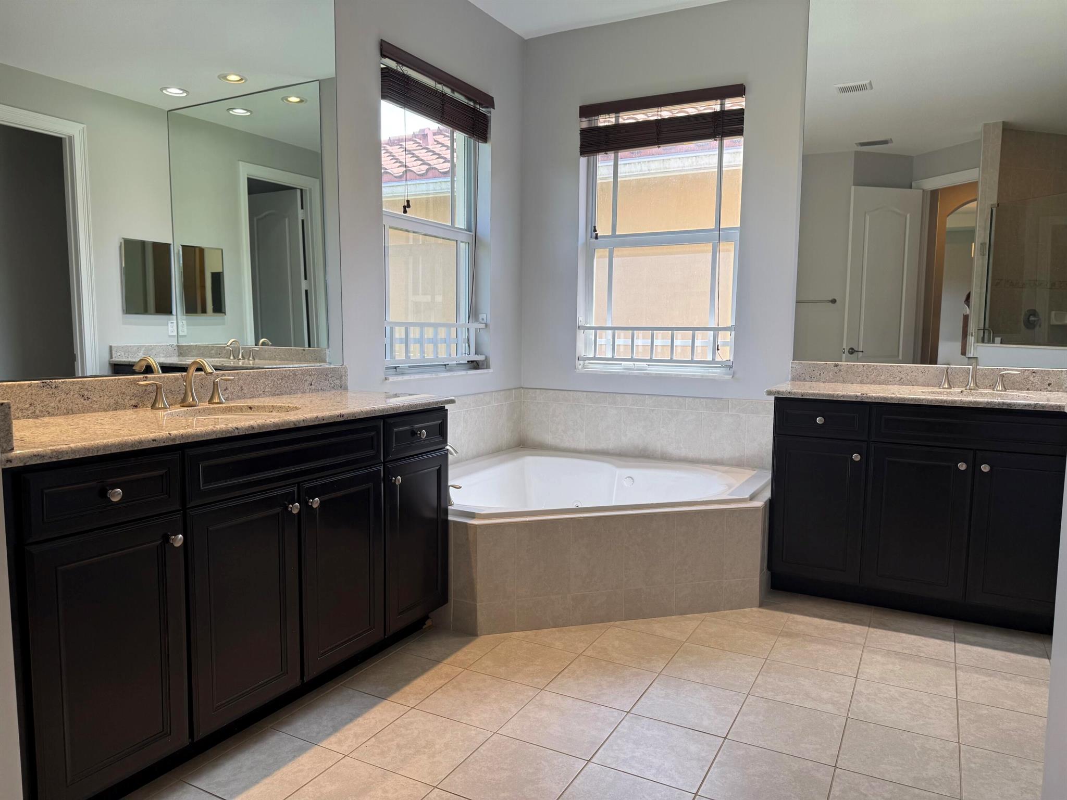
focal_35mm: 24
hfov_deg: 71.6
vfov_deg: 56.8
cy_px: 400
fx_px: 740
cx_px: 534
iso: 64
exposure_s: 1/120
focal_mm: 6.76
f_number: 1.78
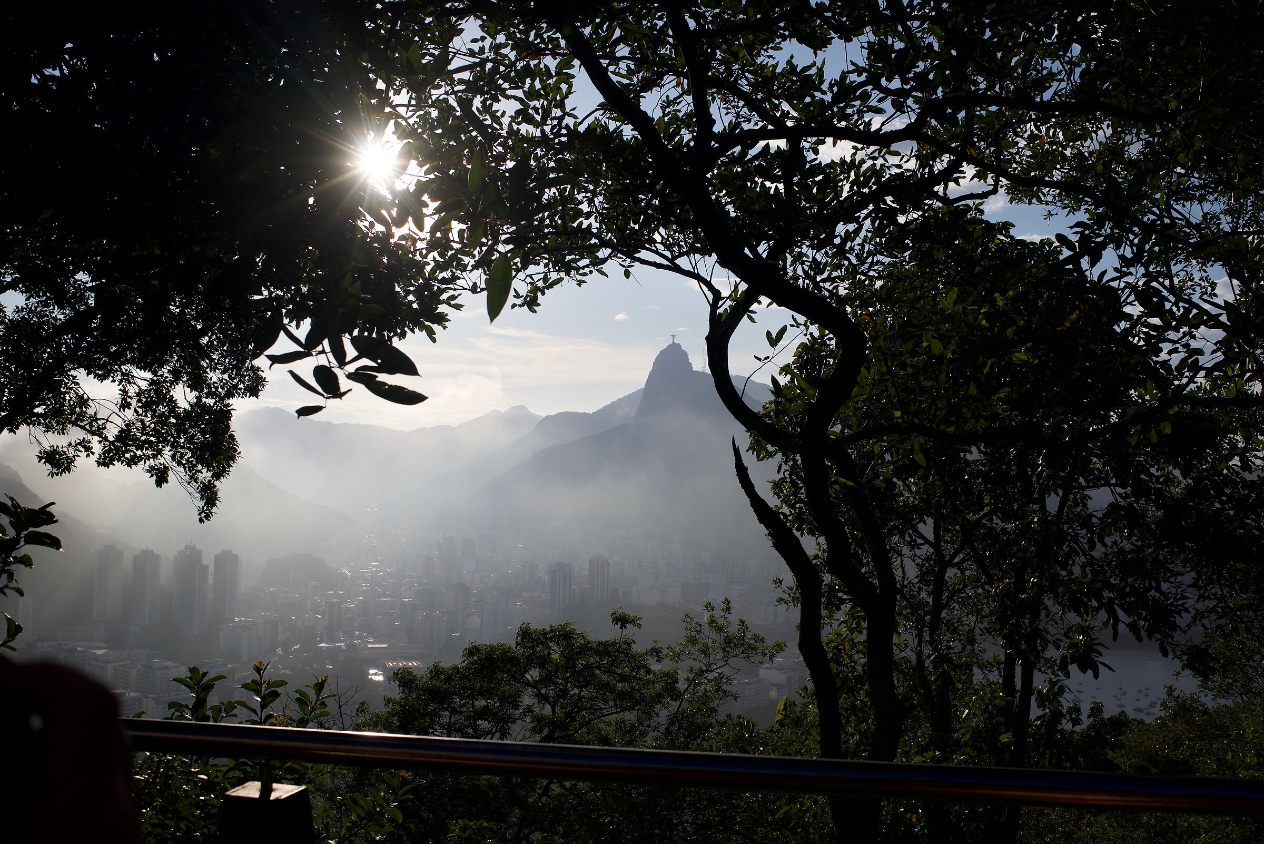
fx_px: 1229
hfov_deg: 54.4
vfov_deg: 37.9
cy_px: 422
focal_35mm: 35
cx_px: 632
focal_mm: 35
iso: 200
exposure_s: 1/640
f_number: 9
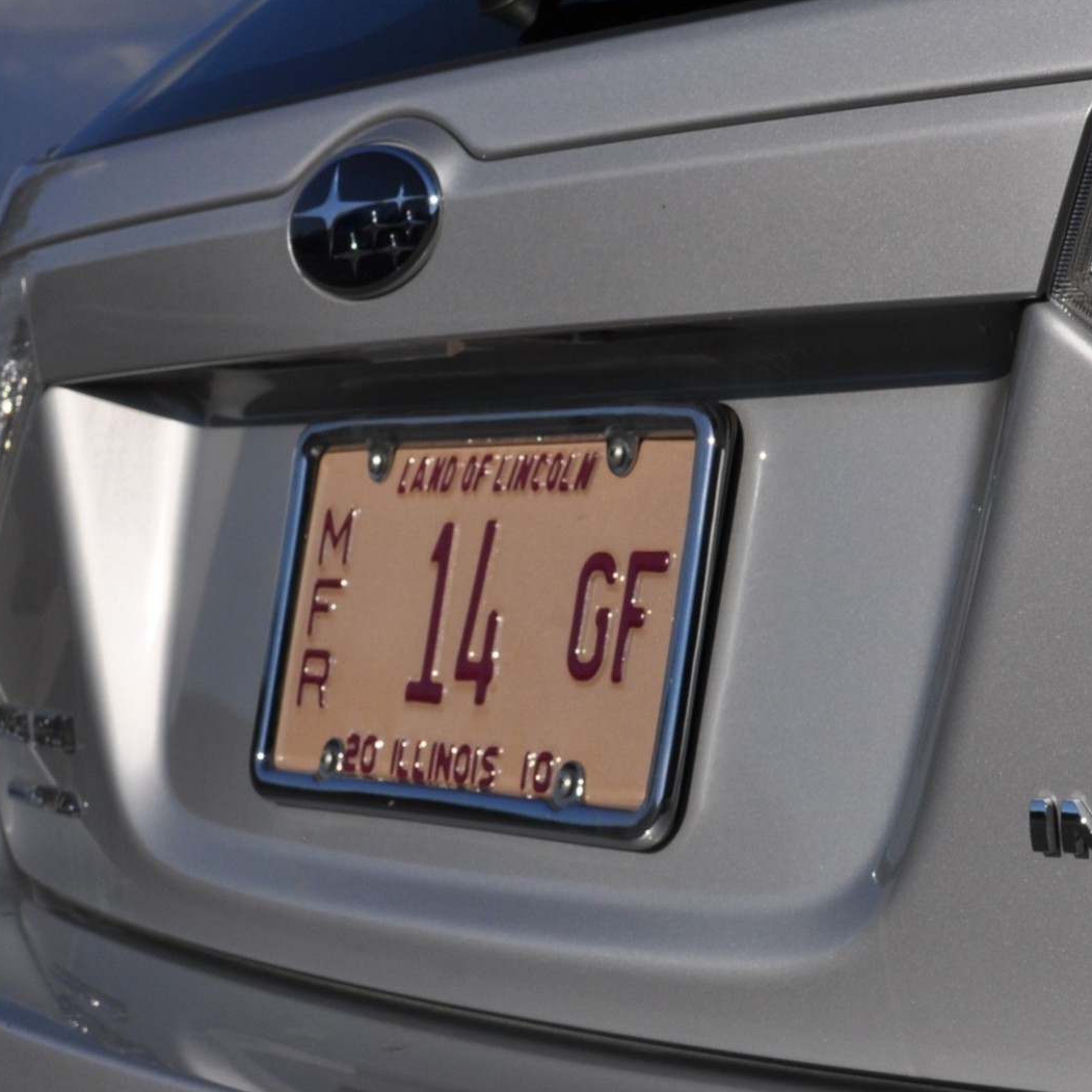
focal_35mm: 103
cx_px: 804
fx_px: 3676
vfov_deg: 16.9
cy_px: 593
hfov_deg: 16.8
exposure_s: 1/800
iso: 200
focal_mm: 34
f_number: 14
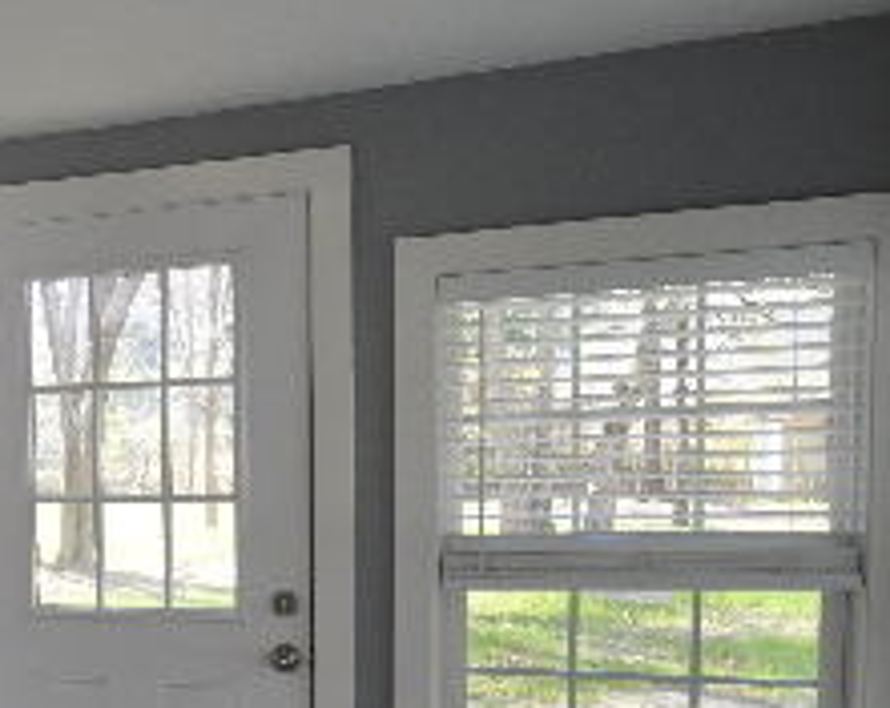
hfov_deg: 31.2
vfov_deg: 28.9
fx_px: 1341
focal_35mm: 51
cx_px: -165
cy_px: 573
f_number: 5.6
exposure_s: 1/125
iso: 400
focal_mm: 10
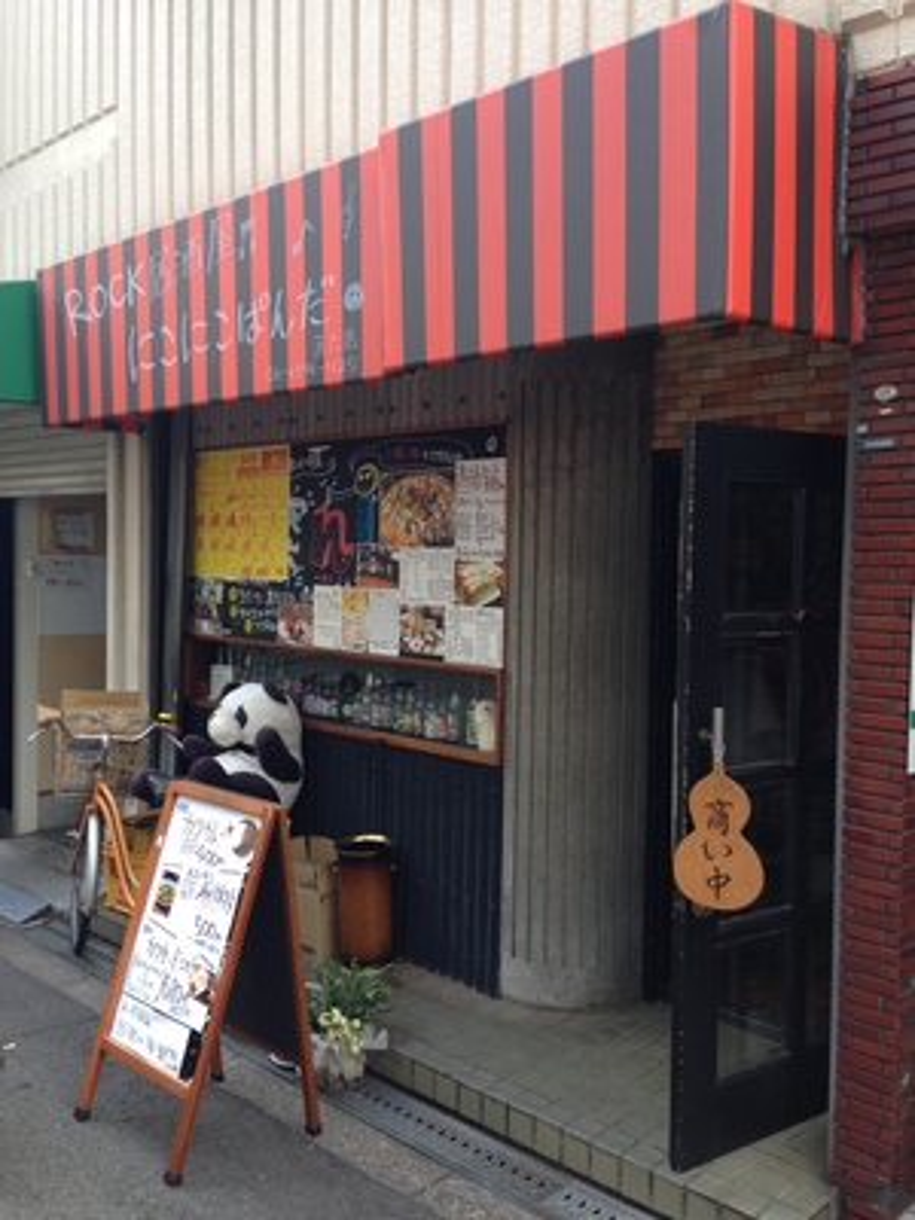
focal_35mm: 33
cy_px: 610
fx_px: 1163
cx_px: 458
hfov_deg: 42.9
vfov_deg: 55.4
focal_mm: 4.12
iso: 64
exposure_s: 1/120
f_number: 2.4
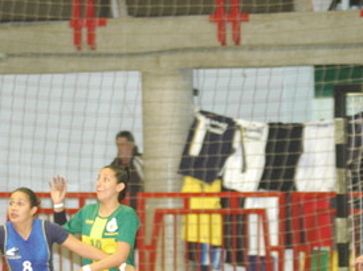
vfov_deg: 4.4
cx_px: 19
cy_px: 253
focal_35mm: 337
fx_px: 3531
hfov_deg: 5.9
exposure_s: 1/100
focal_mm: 100
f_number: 2.8
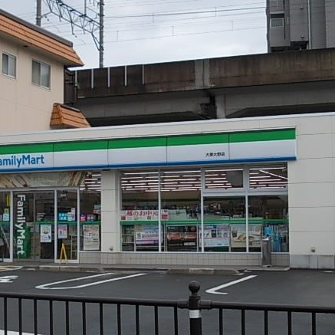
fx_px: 723
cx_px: 160
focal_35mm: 66
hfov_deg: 26.1
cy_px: 165
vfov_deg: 26.1
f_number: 3.6
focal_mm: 7.2
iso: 80
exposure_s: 1/500
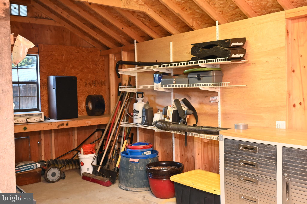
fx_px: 307
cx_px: 154
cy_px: 102
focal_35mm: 36
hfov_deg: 53.1
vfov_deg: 36.9
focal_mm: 24
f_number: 4
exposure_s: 1/60
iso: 1600
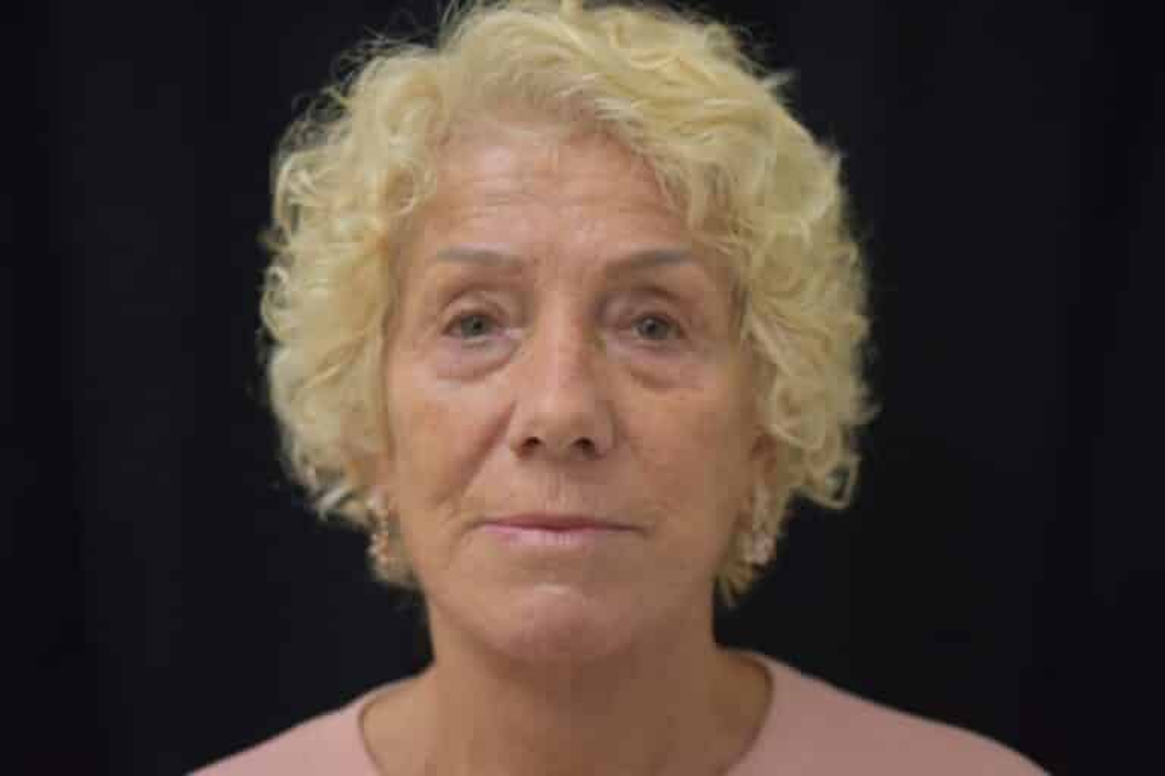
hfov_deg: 33.4
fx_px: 1942
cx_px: 582
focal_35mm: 60
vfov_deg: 22.6
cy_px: 388
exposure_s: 1/100
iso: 400
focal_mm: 40
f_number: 2.8
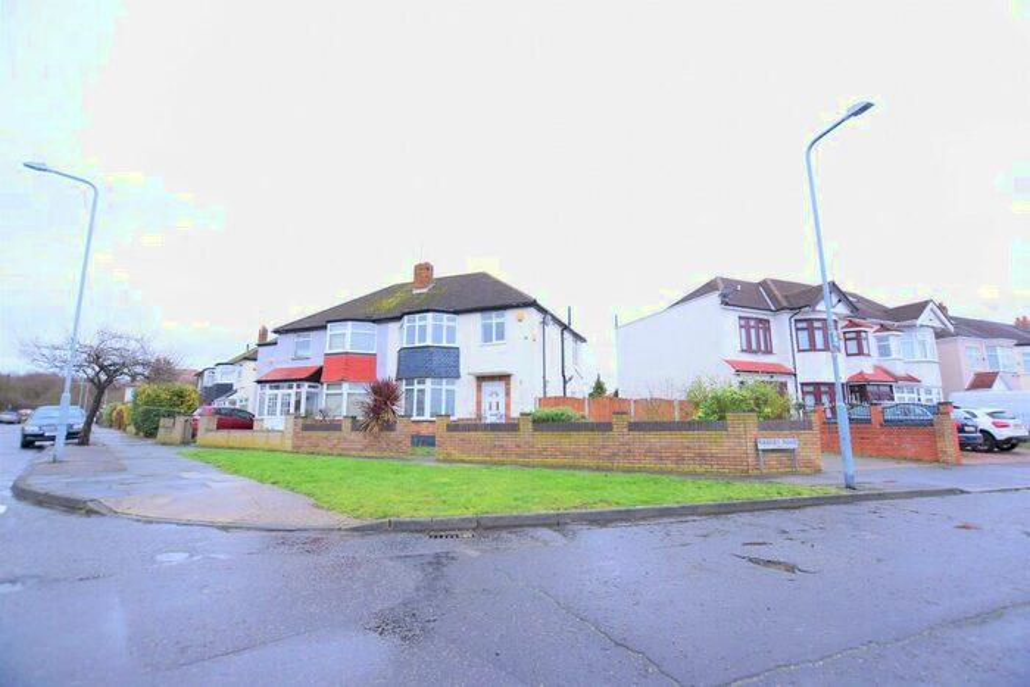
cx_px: 515
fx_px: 429
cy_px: 344
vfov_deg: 77.4
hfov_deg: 100.4
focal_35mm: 15
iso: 400
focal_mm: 10
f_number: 4.5
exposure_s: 1/80
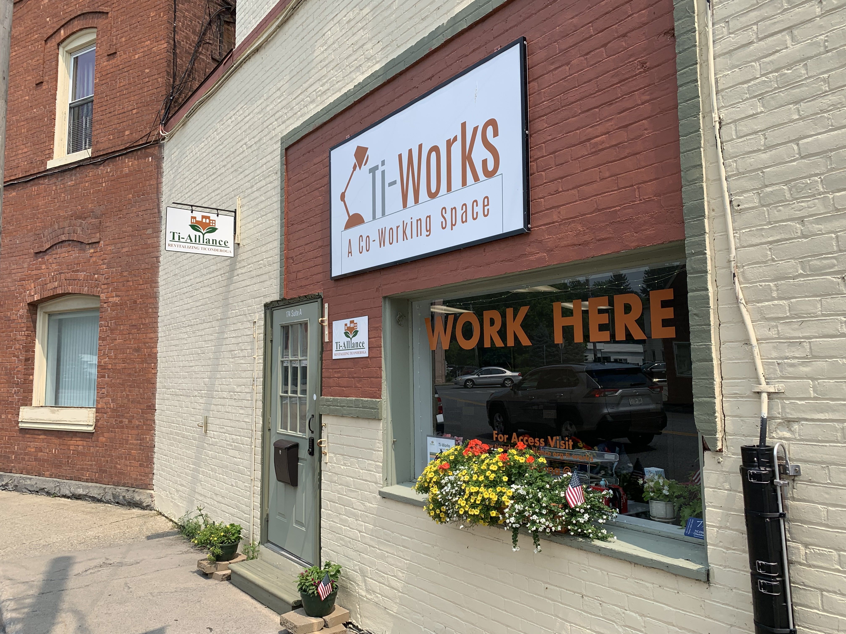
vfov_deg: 53.1
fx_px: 635
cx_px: 423
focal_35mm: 26
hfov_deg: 67.3
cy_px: 317
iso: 25
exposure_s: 1/1953
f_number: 1.8
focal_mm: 4.25
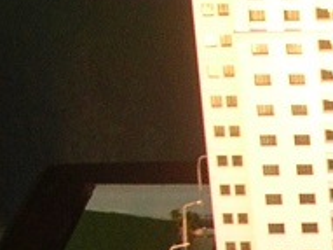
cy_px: 369
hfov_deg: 7.1
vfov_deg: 5.6
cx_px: 811
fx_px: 2538
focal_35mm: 264
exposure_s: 1/4.5
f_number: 3
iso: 50
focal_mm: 7.1
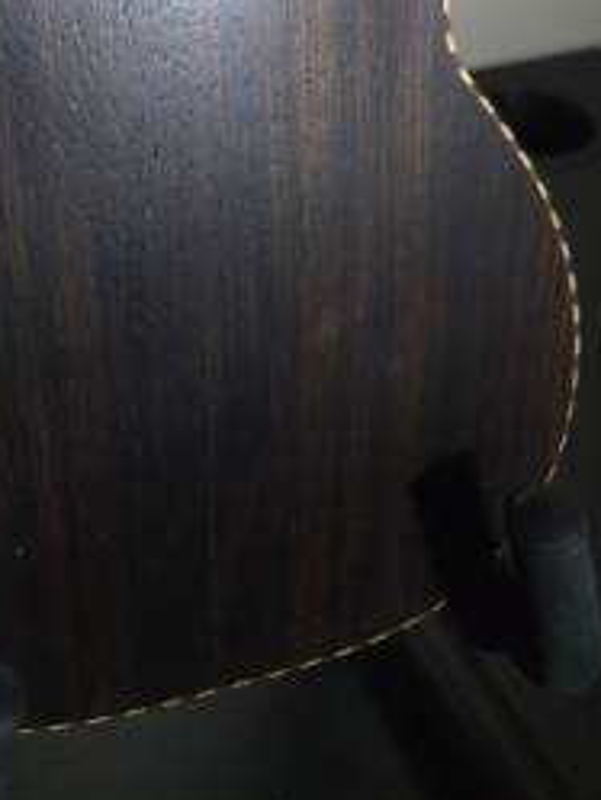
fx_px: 1110
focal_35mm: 48
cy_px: 84
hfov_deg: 29.6
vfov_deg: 37.1
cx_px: 125
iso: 320
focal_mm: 5.4
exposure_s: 1/71
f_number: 1.8
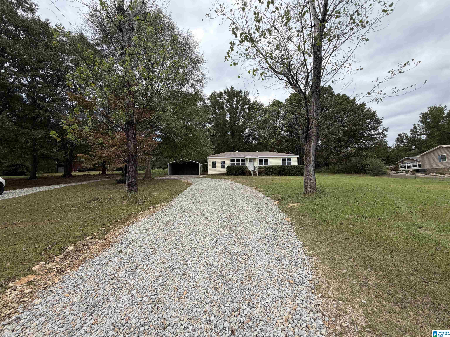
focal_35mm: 14
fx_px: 182
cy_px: 168
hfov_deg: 102.1
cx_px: 225
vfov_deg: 85.7
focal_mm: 2.22
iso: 40
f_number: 2.2
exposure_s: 1/644
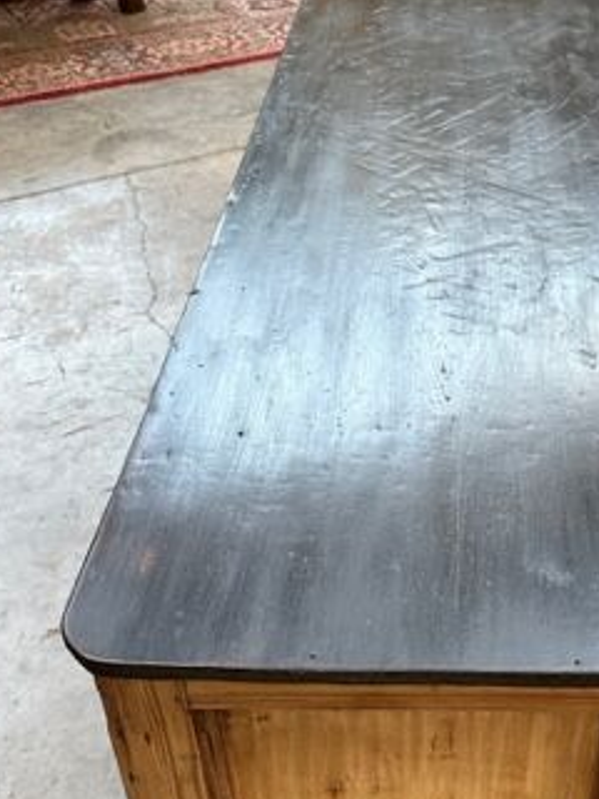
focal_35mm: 48
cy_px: 512
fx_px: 1107
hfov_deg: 29.5
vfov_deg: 39.3
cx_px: 487
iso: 250
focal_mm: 6.86
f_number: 1.78
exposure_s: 1/119
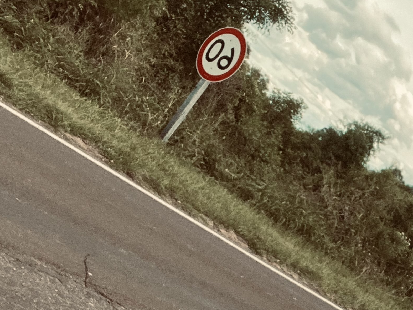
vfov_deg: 24.0
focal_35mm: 59
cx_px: 410
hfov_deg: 30.5
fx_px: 704
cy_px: 289
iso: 32
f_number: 2.2
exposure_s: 1/885
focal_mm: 2.71
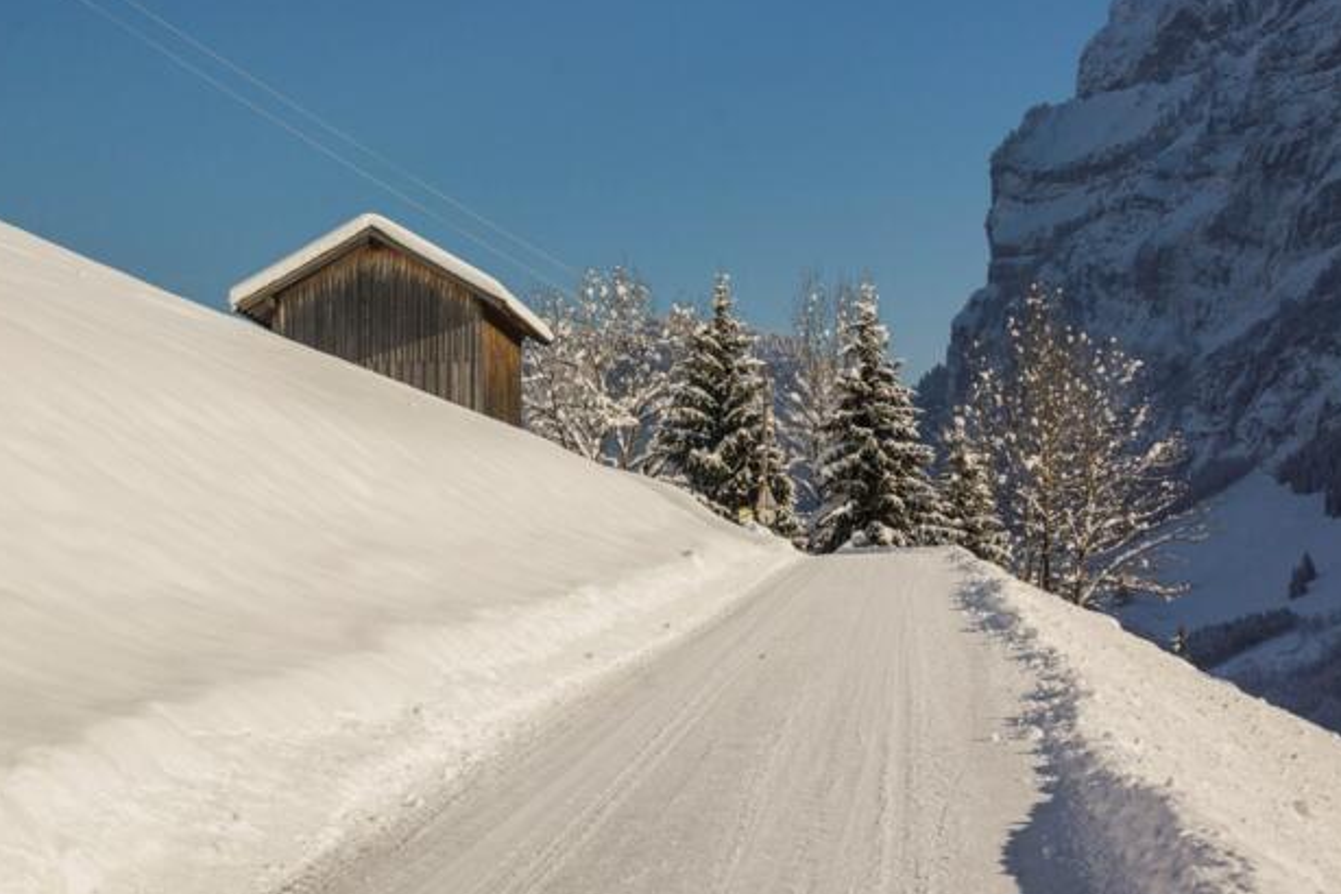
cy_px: 432
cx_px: 656
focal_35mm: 89
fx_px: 3298
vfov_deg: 15.4
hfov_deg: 23.0
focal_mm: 55
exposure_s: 1/400
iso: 100
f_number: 11
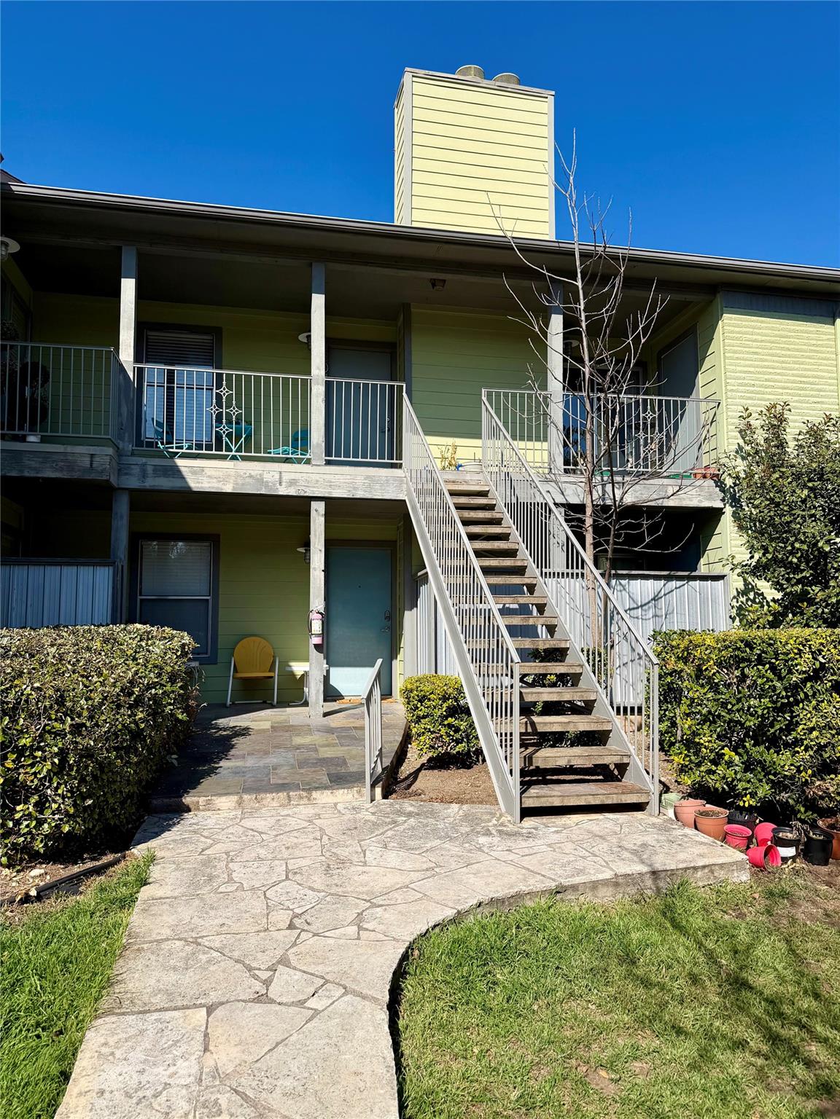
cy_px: 560
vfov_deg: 71.6
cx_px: 420
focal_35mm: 24
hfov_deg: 56.8
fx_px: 777
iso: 80
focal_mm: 6.76
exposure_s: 1/6173
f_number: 1.78
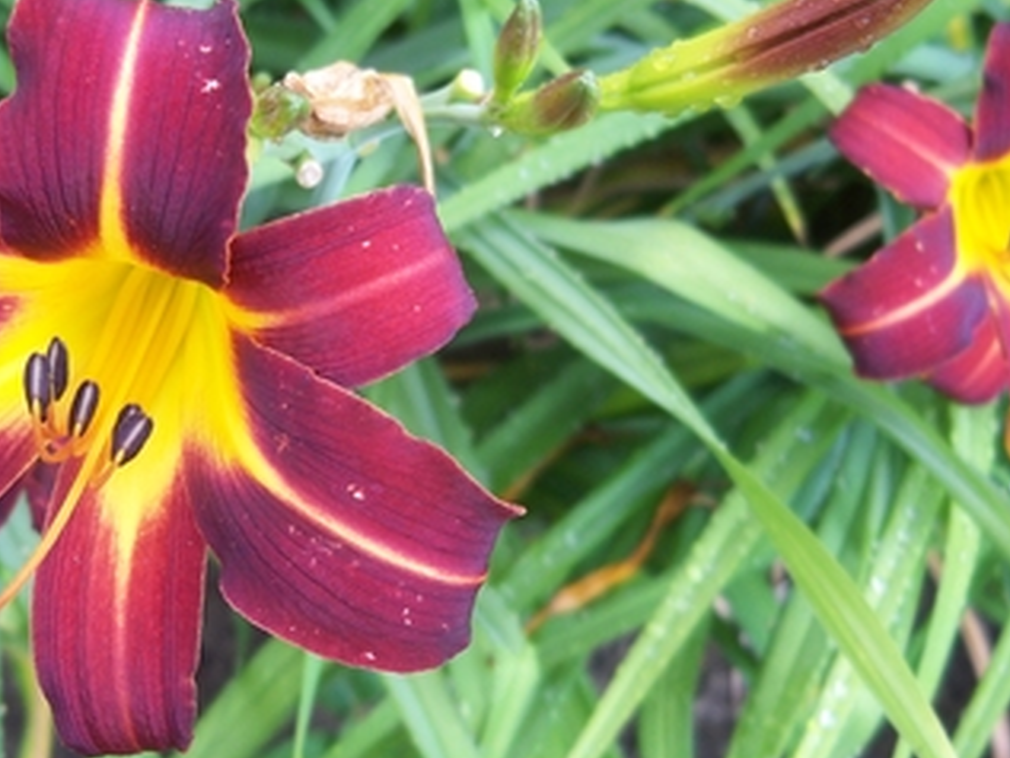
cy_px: 344
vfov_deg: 21.0
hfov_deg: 27.6
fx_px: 2043
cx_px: 315
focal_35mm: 70
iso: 64
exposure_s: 1/40
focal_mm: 7.9
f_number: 3.1
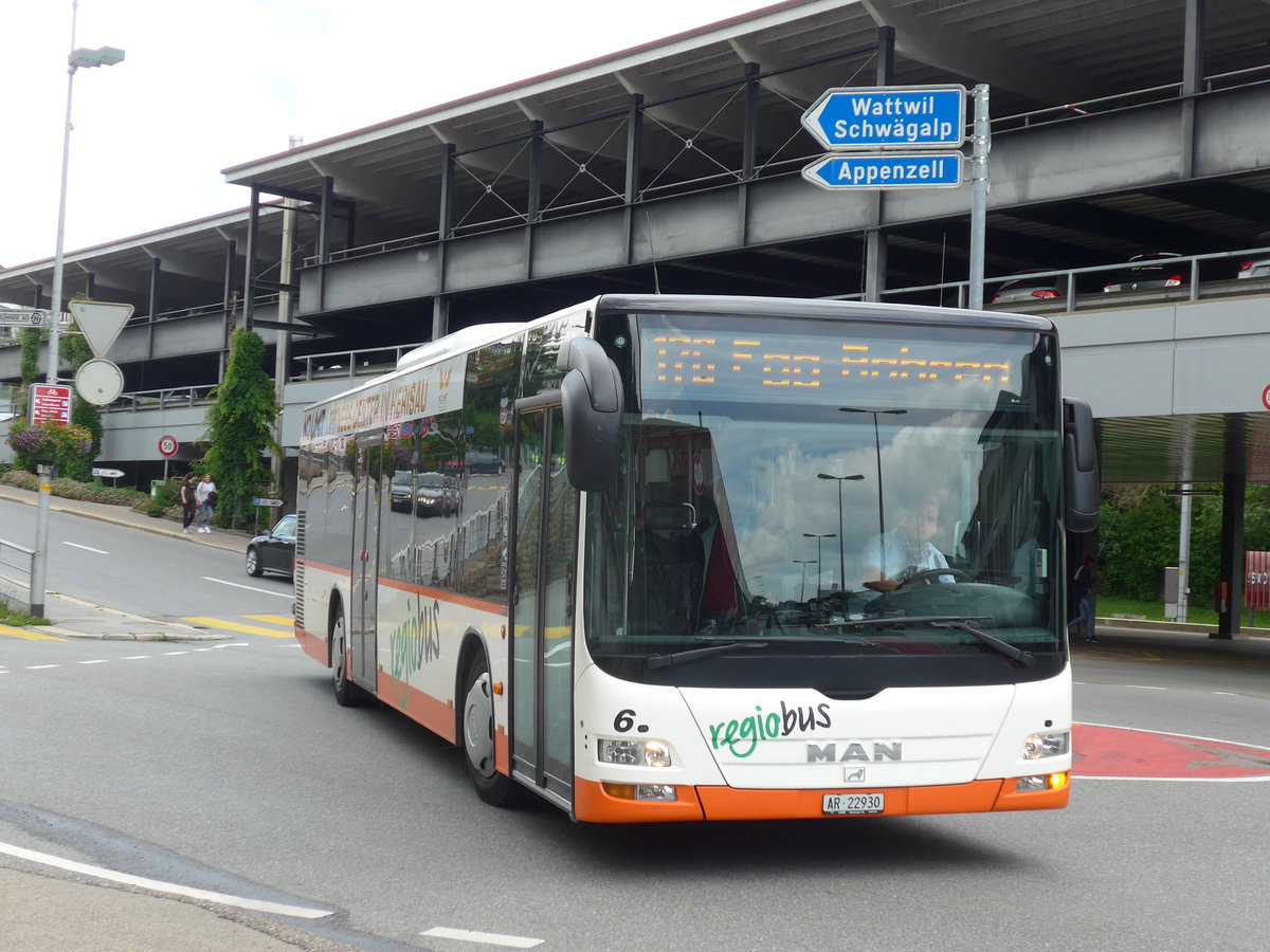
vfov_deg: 26.6
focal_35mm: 55
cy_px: 476
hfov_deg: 34.9
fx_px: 2018
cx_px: 635
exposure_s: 1/250
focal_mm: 11.3
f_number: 3.4
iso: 80
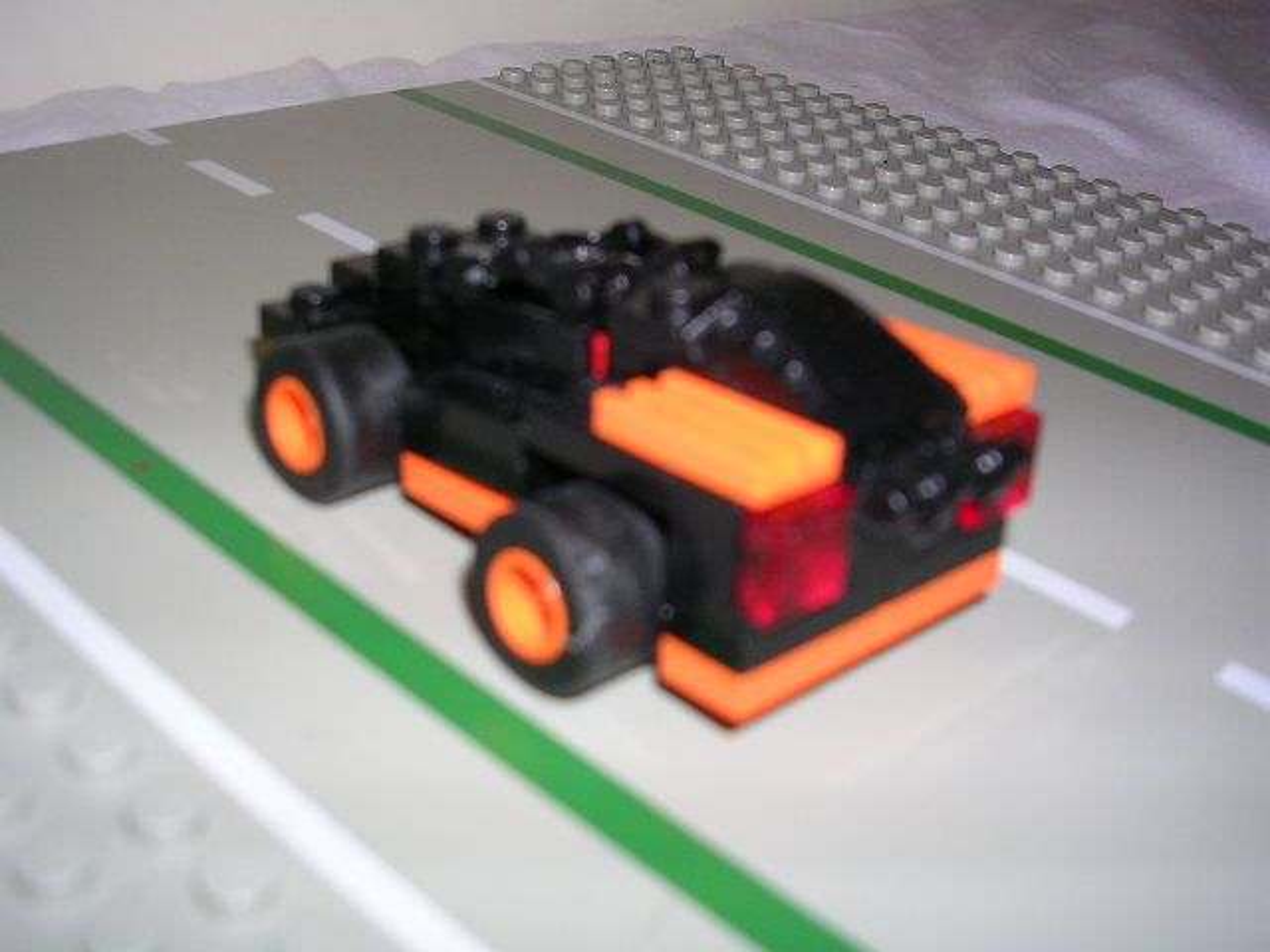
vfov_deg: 37.7
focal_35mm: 38
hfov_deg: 49.0
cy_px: 476
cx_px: 635
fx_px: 1394
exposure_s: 1/60.1
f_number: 2.8
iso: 50
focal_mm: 5.8
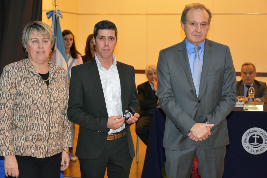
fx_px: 467
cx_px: 134
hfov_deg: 31.9
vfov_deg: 21.6
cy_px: 89
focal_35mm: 63
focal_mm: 42
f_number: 4.5
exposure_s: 1/60
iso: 1600
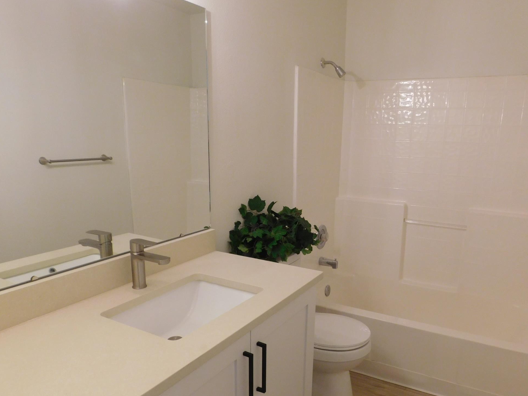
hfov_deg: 65.2
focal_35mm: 27
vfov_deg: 51.1
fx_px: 412
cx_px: 290
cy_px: 231
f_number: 3
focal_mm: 4
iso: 200
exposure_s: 1/30
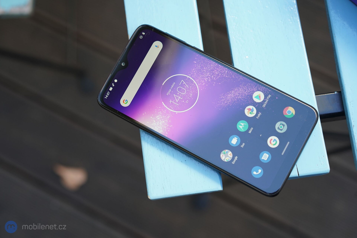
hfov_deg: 36.2
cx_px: 178
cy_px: 119
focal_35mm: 55
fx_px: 545
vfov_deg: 24.6
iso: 1000
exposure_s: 1/250
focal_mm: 55
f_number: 4
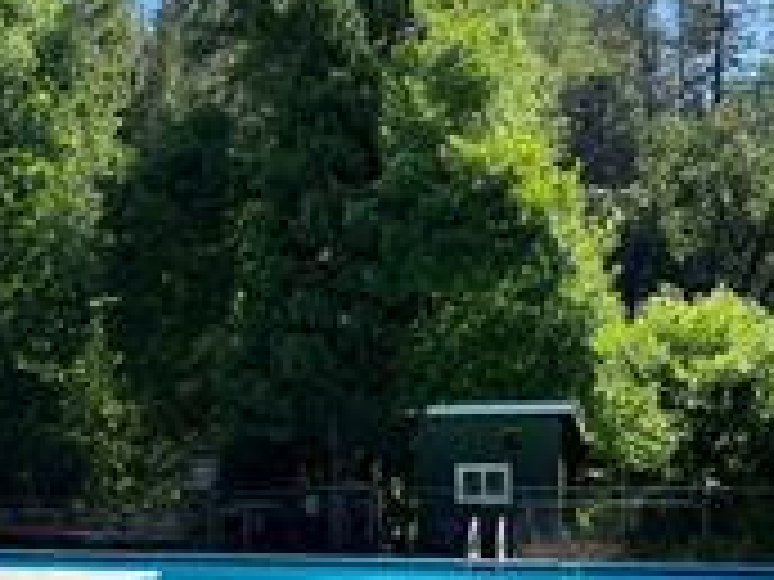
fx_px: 1520
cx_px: 94
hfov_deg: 27.6
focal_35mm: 68
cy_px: 474
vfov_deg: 21.3
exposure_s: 1/1339
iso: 50
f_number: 1.6
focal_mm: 5.1
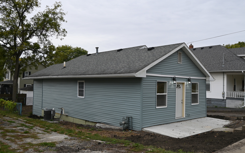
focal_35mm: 33
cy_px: 77
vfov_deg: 38.9
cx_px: 123
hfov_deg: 58.9
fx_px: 217
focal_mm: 21
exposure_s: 1/250
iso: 200
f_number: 5
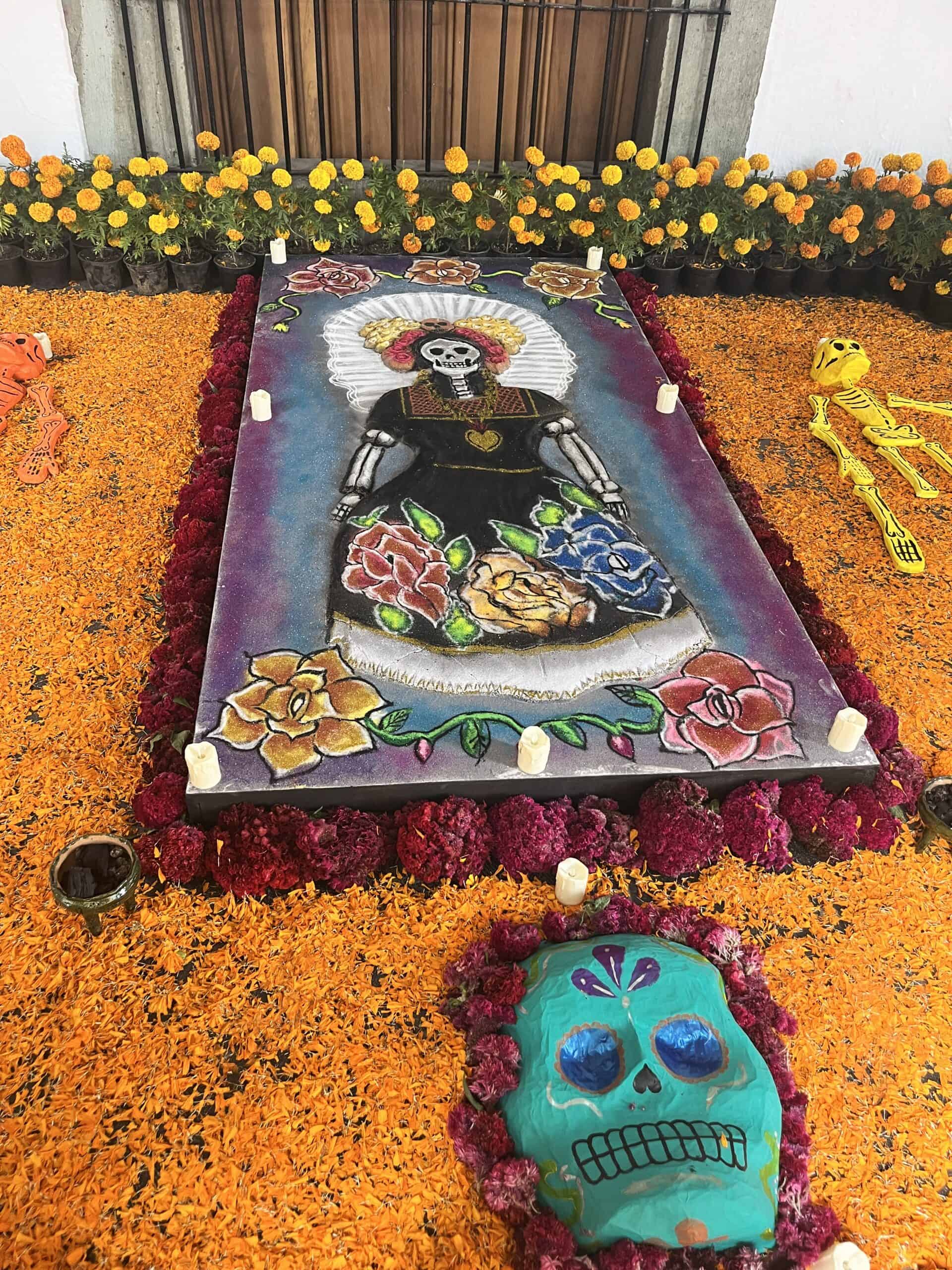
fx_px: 953
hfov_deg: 53.1
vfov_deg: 67.3
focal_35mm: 26
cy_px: 635
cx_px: 476
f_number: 1.6
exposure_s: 1/63
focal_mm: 5.1
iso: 125
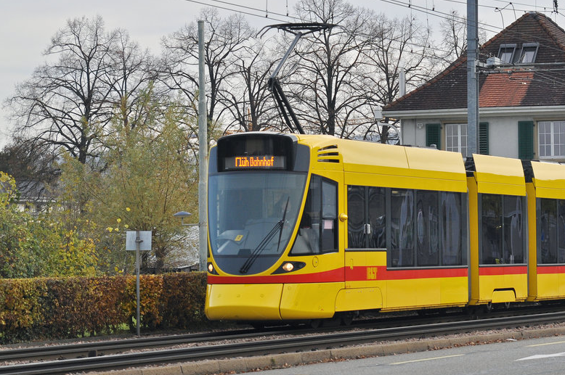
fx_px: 2540
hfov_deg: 12.7
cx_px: 428
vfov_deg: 8.4
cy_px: 112
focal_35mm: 162
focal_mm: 70
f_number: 4
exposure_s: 1/800
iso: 250
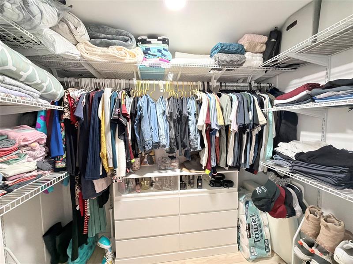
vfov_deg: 85.7
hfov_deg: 102.1
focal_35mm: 14
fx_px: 143
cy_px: 132
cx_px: 176
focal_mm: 2.22
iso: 500
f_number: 2.2
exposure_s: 1/60
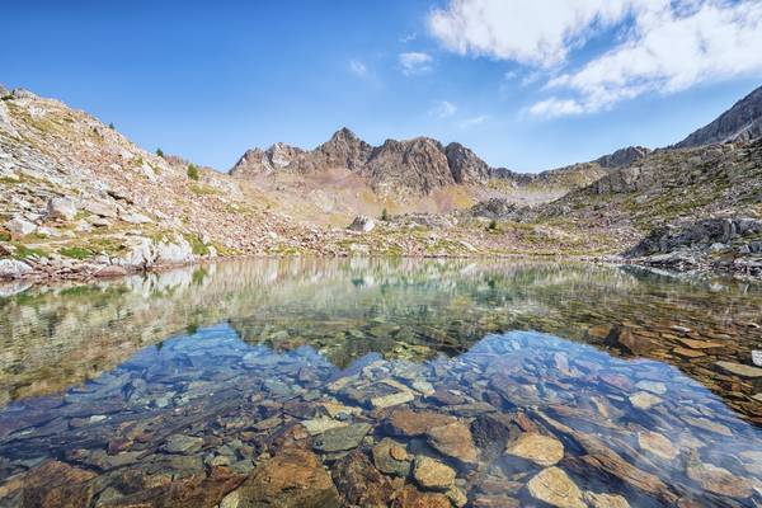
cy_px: 254
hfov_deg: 100.4
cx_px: 381
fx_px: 317
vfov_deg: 77.3
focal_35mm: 15
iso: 64
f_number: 6.3
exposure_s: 1/160
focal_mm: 15
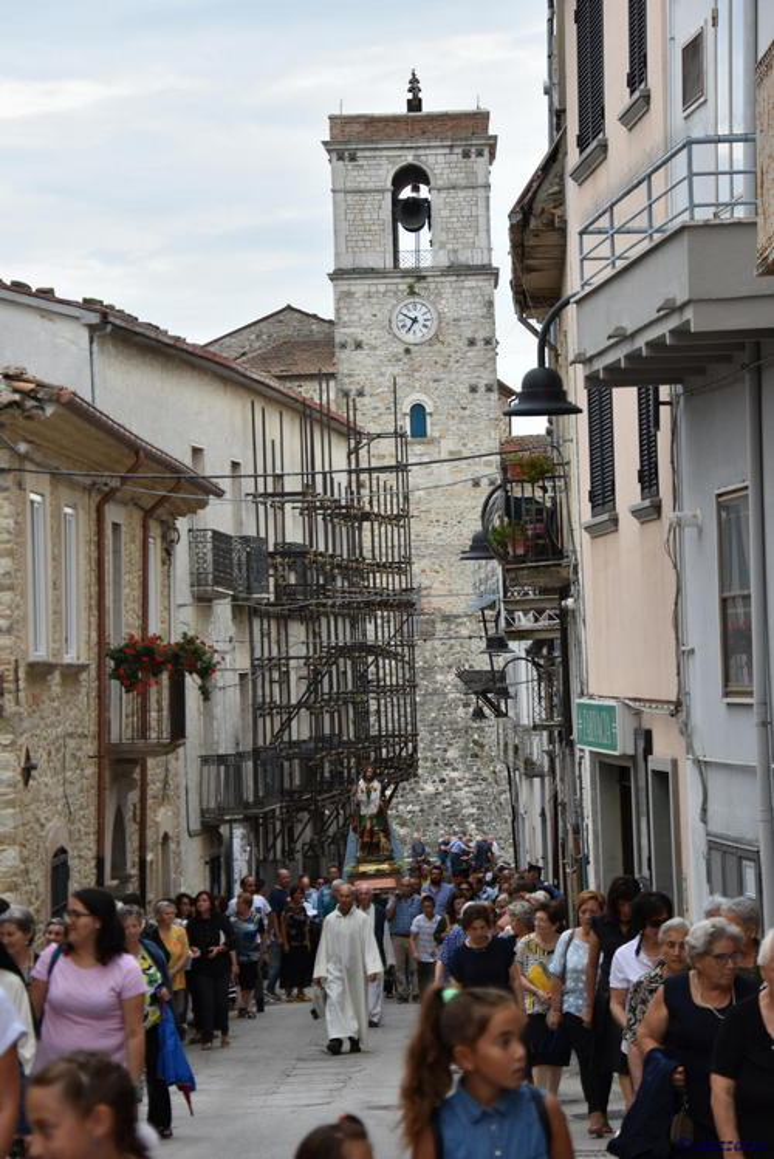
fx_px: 3383
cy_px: 580
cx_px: 387
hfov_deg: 13.1
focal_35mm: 105
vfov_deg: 19.4
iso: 450
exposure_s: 1/250
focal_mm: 70
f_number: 4.5
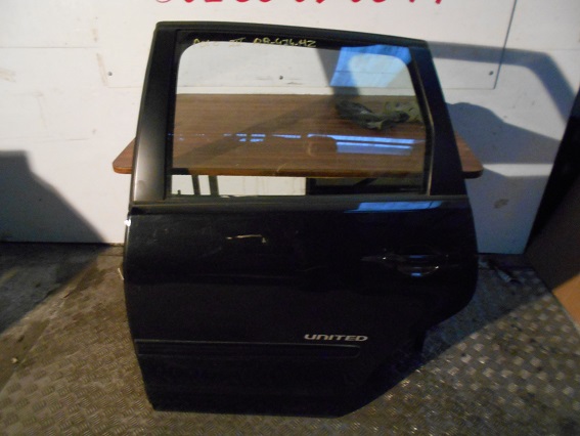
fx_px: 436
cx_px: 290
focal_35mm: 26
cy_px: 218
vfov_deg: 53.1
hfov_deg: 67.3
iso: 800
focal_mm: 4.6
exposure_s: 1/5
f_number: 3.2
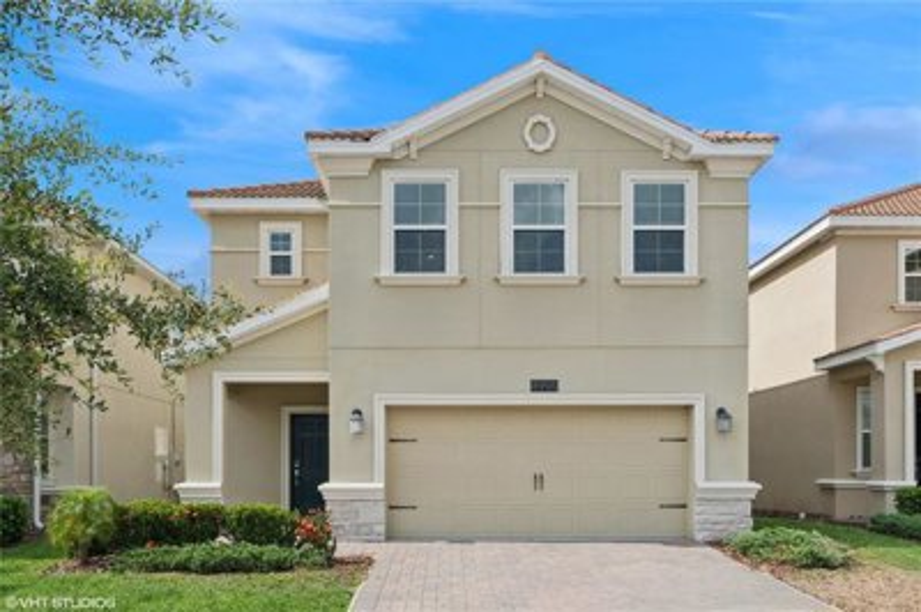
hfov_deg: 62.0
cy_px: 306
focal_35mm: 30
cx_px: 460
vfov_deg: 43.5
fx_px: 767
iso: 100
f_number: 11
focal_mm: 20
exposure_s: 1/160
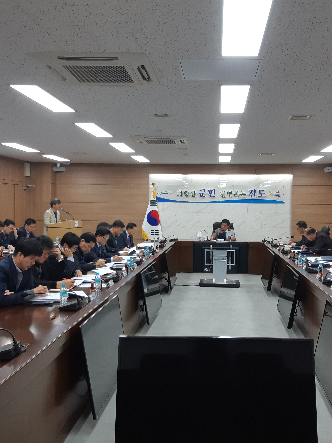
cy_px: 223
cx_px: 188
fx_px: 448
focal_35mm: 35
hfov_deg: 40.6
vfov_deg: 52.6
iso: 64
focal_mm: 3.93
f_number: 1.7
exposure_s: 1/60
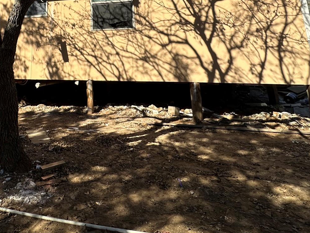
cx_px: 74
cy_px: 1
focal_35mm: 29
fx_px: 260
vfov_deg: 41.9
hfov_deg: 58.2
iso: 50
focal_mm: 2.22
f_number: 2.2
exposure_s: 1/1435
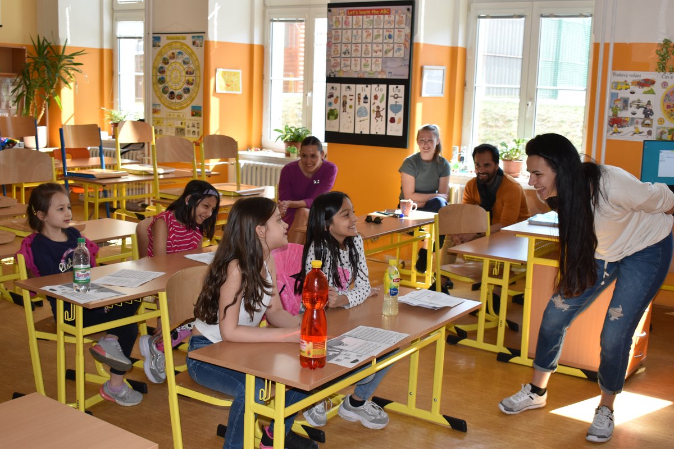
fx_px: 814
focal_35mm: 44
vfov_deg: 30.8
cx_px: 337
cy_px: 224
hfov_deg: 45.0
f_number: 5.6
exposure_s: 1/125
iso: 500
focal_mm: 29
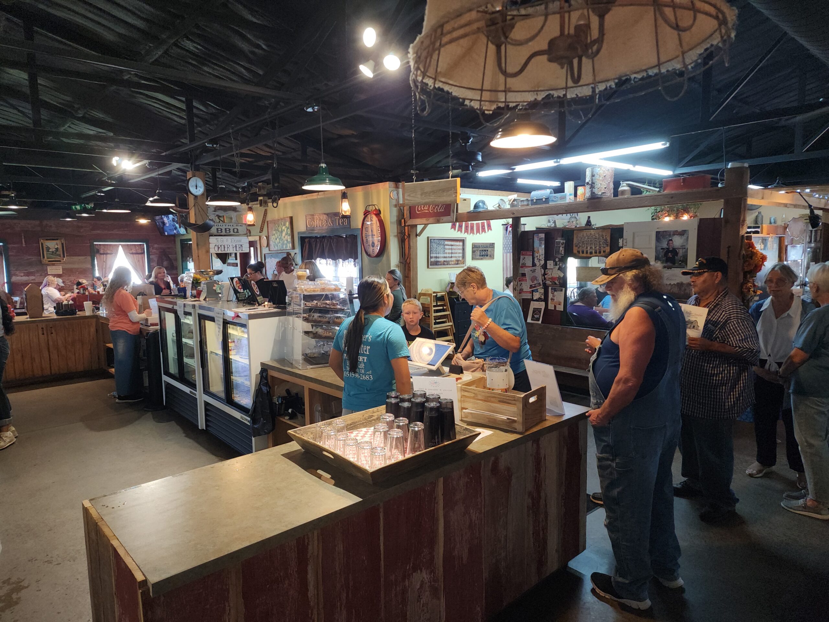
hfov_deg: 73.9
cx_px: 414
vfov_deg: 58.9
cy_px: 311
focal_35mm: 23
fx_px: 551
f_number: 1.8
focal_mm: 6.4
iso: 125
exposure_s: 1/24
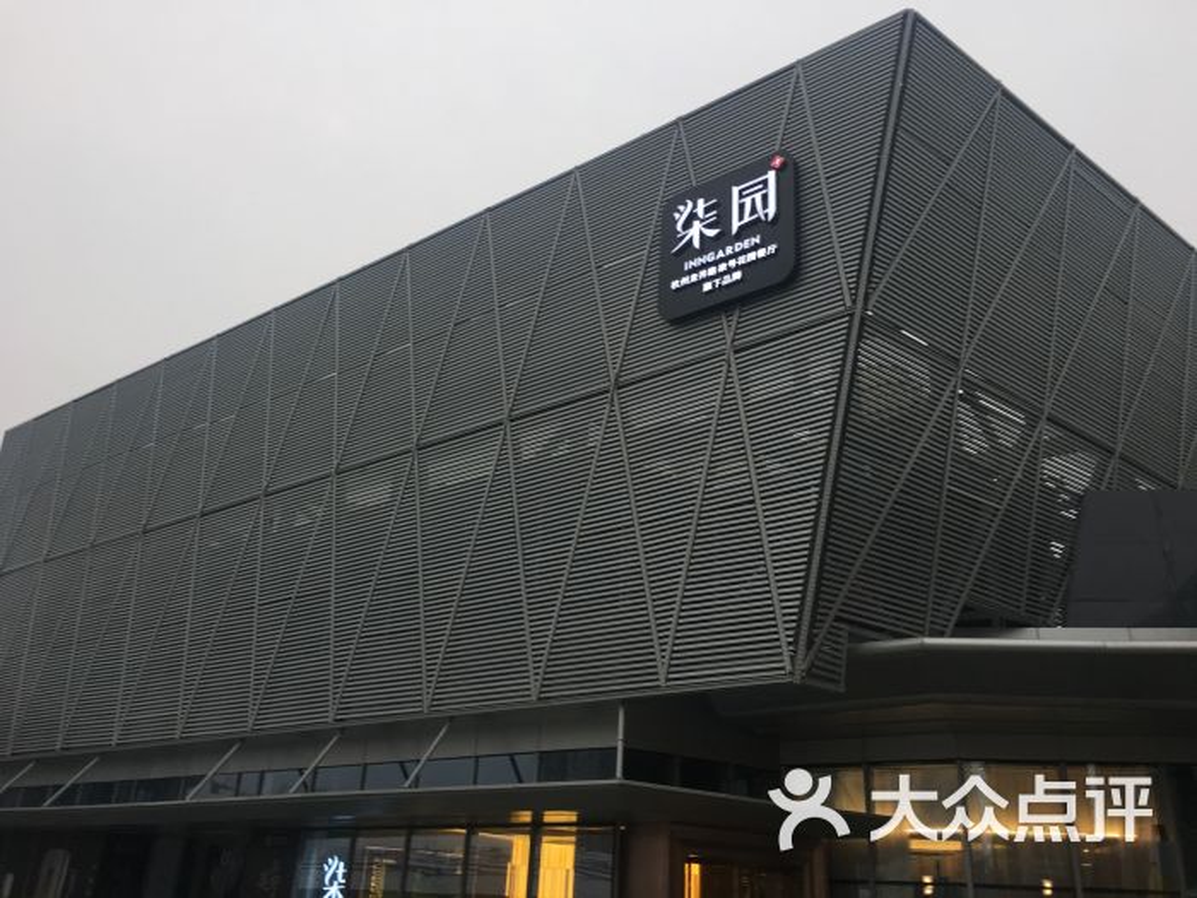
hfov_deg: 61.7
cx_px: 598
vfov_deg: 48.2
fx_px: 1003
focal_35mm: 29
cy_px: 449
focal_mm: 4.15
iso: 32
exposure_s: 1/100
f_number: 2.2
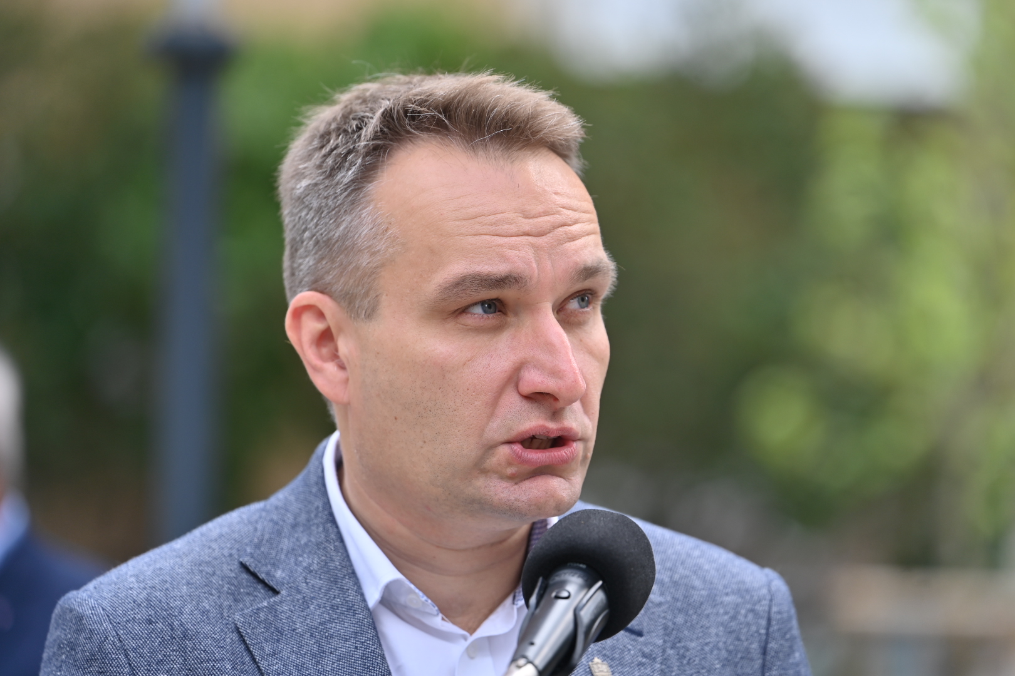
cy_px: 338
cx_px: 508
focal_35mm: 180
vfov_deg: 7.6
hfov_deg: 11.4
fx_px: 5075
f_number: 3.2
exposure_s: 1/400
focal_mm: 180
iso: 100
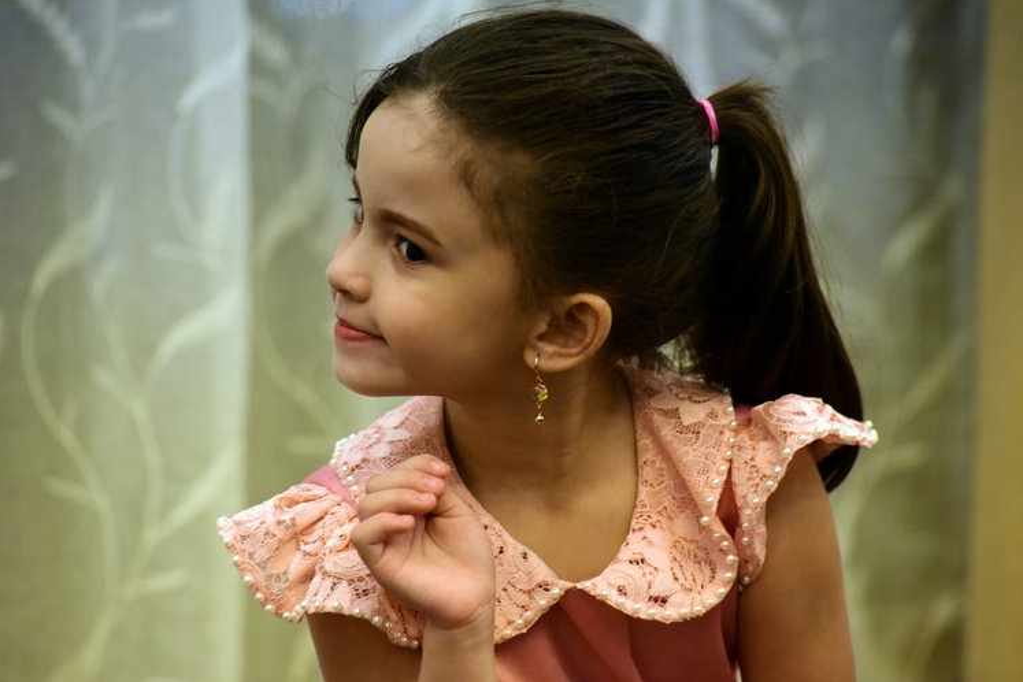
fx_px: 5711
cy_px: 340
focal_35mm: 201
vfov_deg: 6.8
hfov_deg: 10.2
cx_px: 511
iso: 4000
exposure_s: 1/160
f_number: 6.3
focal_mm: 200
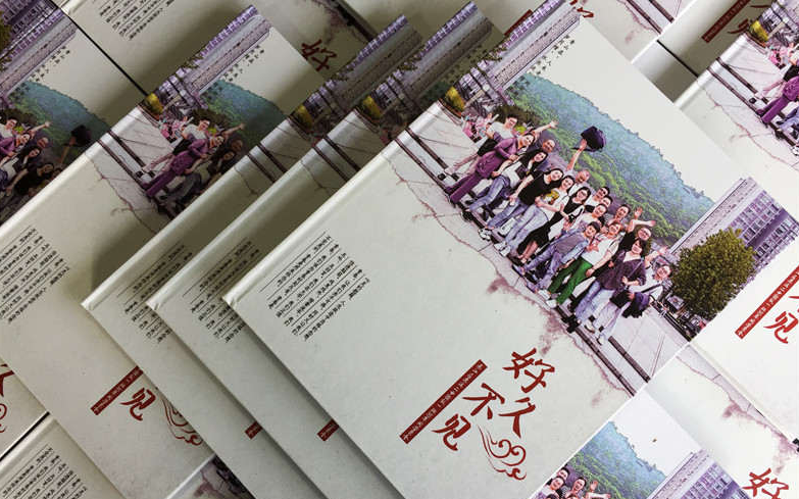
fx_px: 675
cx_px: 399
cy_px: 269
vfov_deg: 40.5
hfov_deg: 61.2
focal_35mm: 31
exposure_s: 1/50
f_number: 2.2
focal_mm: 4.15
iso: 40
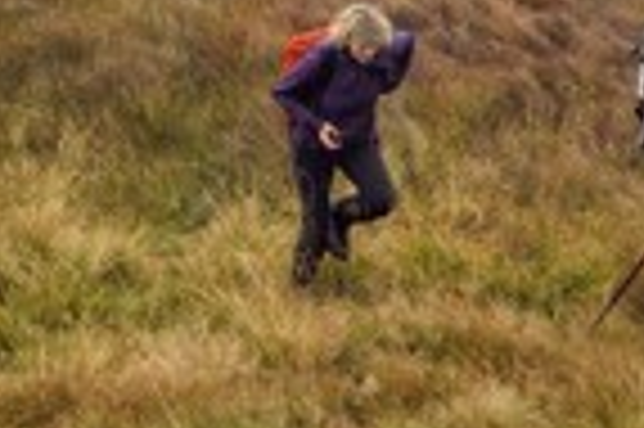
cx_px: 459
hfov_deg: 21.6
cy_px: -126
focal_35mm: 94
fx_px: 1680
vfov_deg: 14.0
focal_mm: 32
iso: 800
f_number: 13
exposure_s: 1/200
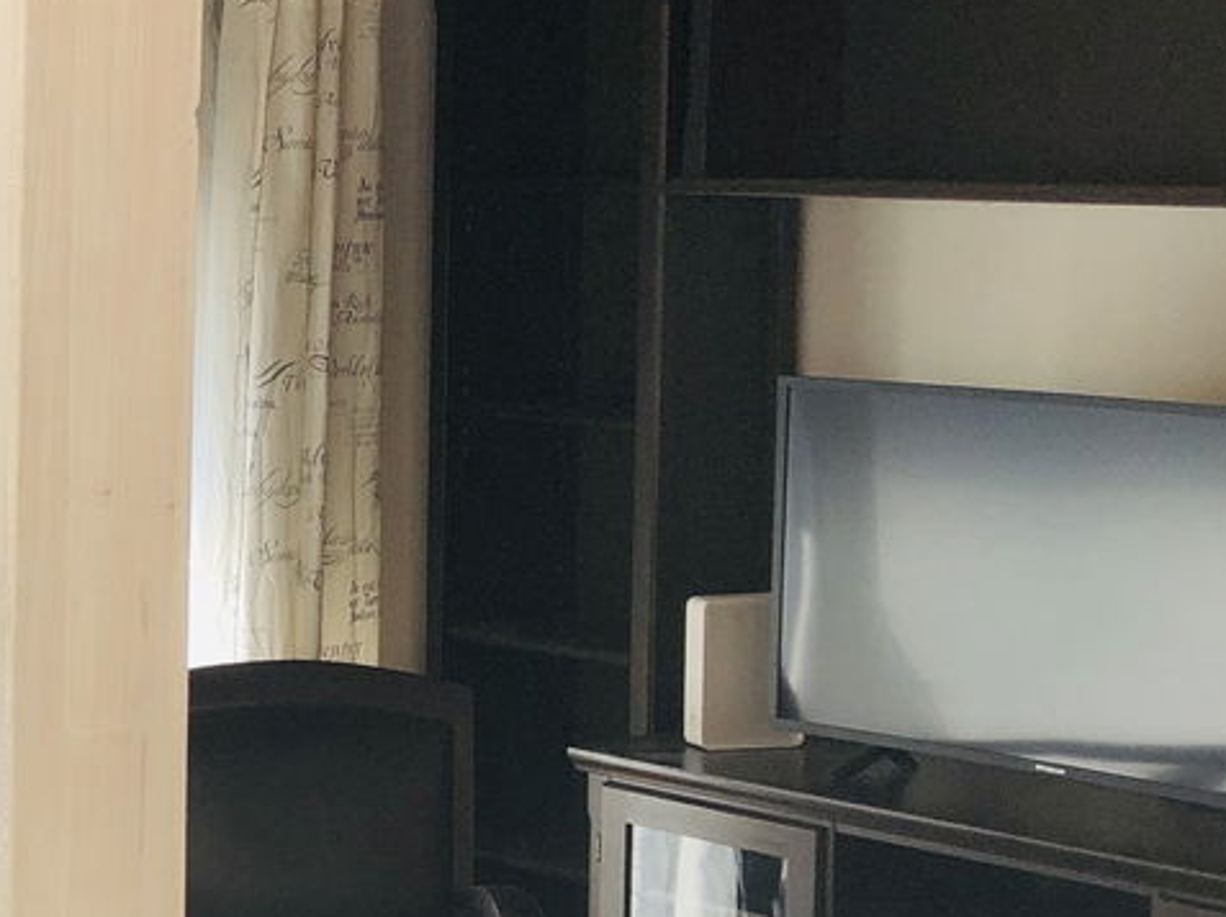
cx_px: -301
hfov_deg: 19.5
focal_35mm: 94
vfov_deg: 15.7
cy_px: 478
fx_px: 3327
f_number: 1.8
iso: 32
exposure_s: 1/100
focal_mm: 3.99
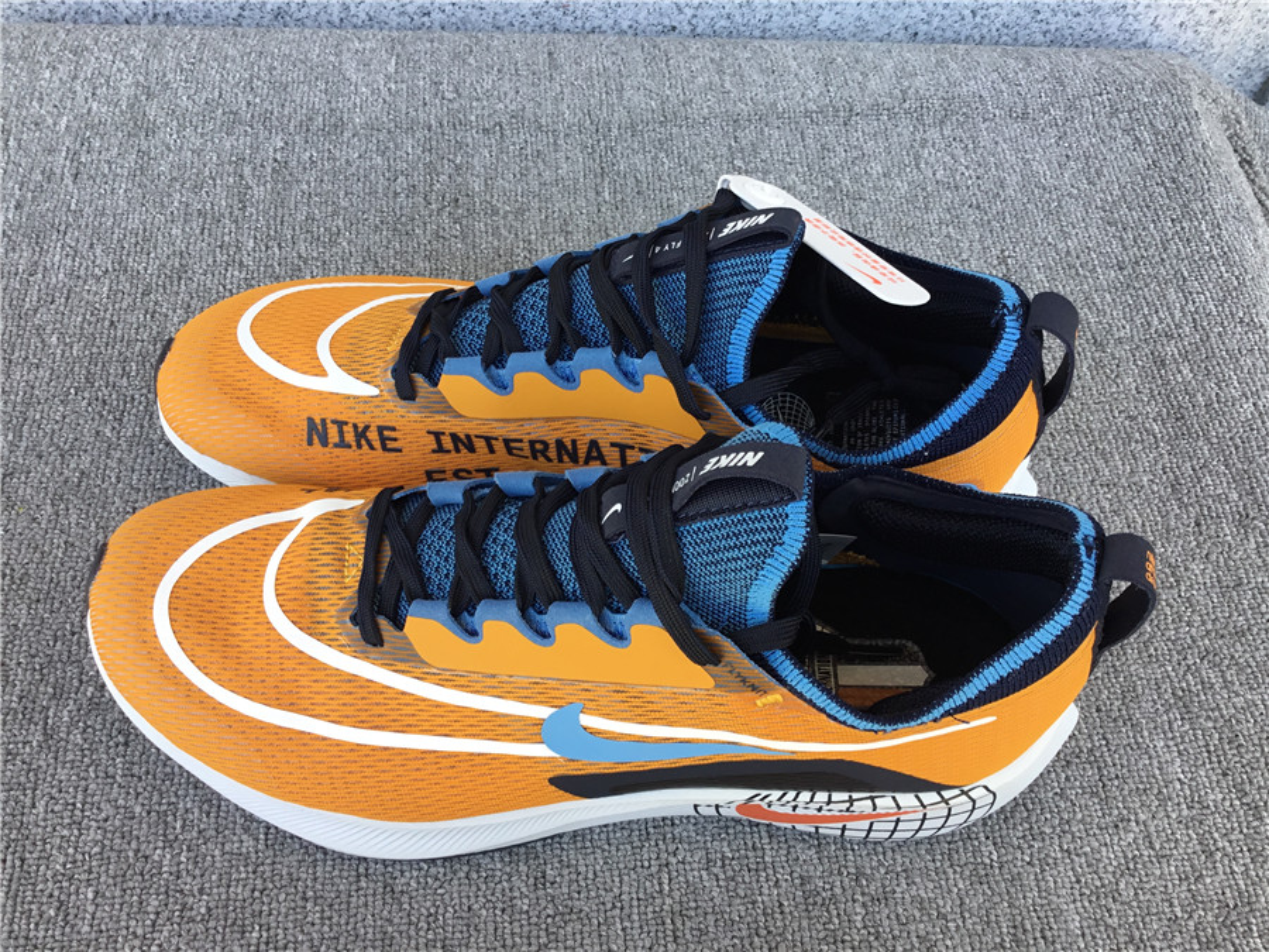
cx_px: 634
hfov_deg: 58.4
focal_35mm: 31
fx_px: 1136
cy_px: 476
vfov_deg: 45.4
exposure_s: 1/100
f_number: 2.4
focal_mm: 3.3
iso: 25
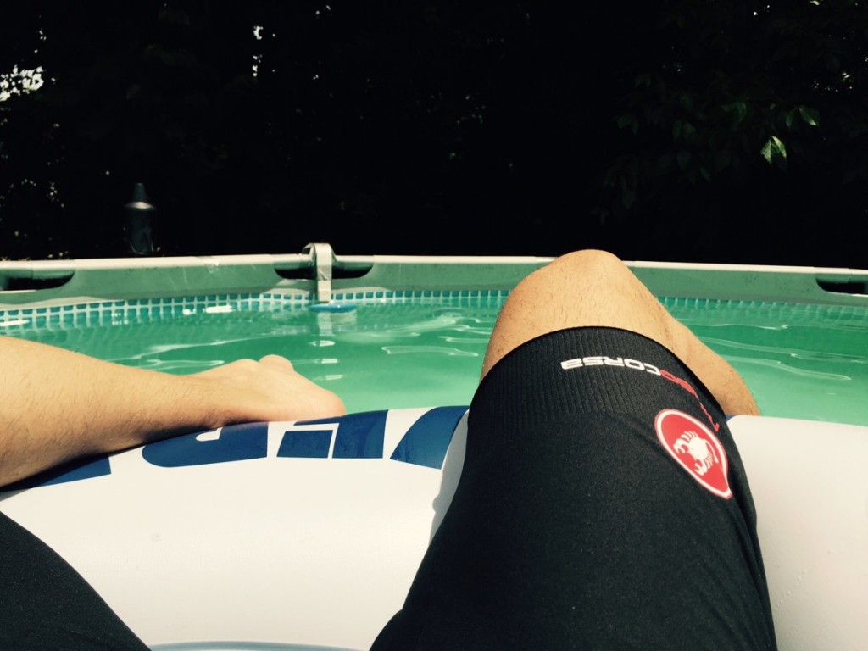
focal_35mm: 29
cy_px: 326
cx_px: 434
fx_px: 727
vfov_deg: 48.2
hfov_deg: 61.7
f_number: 2.2
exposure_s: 1/3300
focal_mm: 4.15
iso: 32
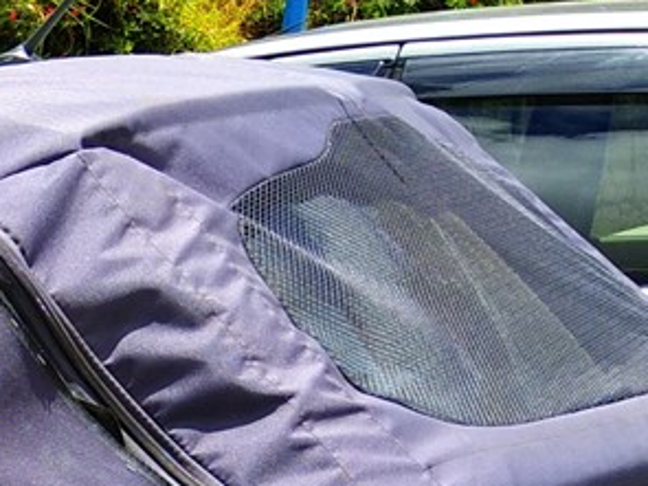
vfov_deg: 17.4
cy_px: 798
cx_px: -371
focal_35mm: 73
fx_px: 1366
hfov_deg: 21.5
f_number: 2
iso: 100
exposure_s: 1/557
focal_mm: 3.57
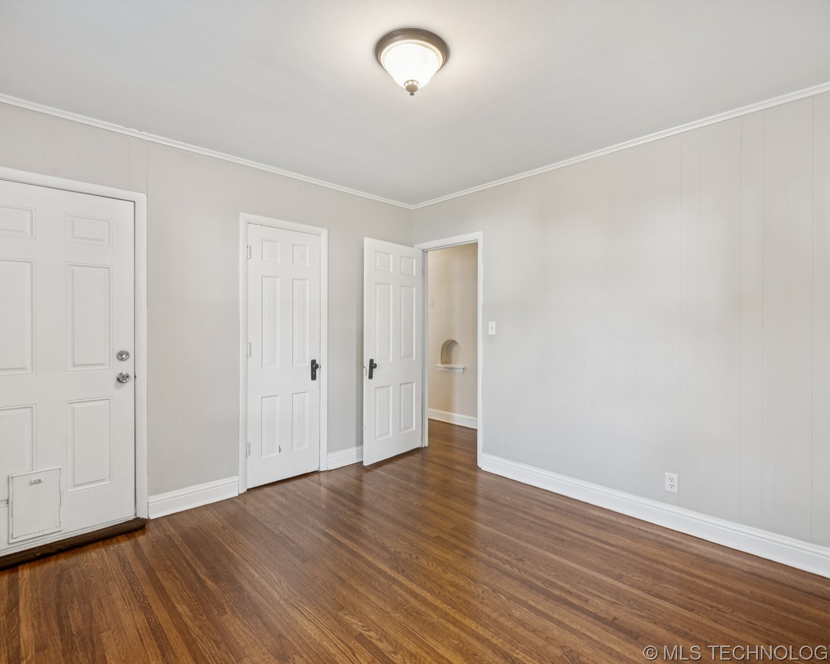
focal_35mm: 16
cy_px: 335
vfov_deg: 80.4
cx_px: 426
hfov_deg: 93.1
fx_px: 393
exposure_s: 1/8
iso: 640
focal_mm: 14
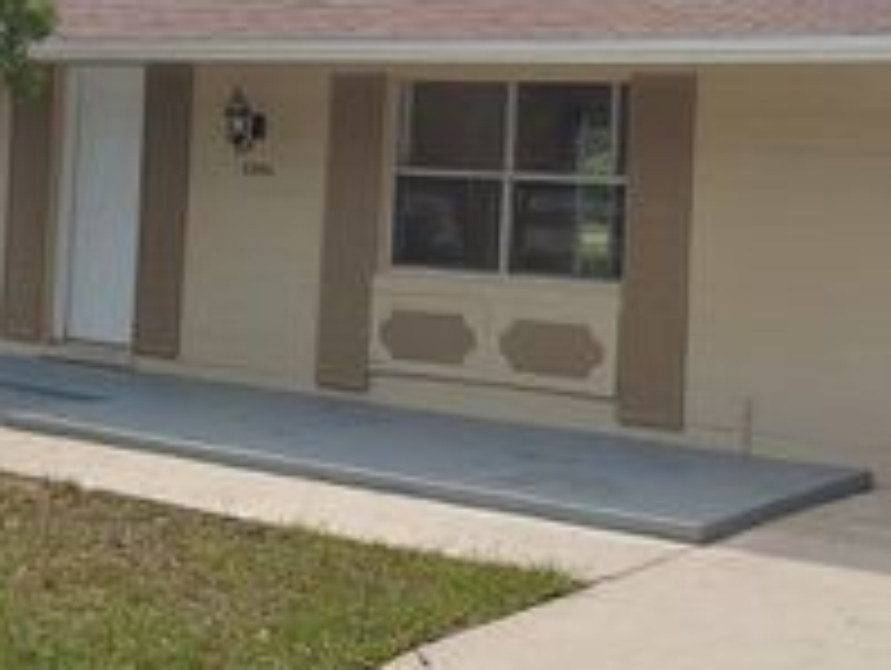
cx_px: 652
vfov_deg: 23.0
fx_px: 1624
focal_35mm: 63
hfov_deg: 30.3
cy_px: 119
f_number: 1.5
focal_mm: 4.23
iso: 50
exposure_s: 1/2439
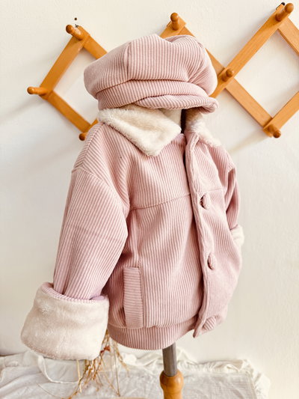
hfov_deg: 56.8
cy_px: 200
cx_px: 150
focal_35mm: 24
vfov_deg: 71.6
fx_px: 276
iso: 100
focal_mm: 6.76
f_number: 1.78
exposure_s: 1/121
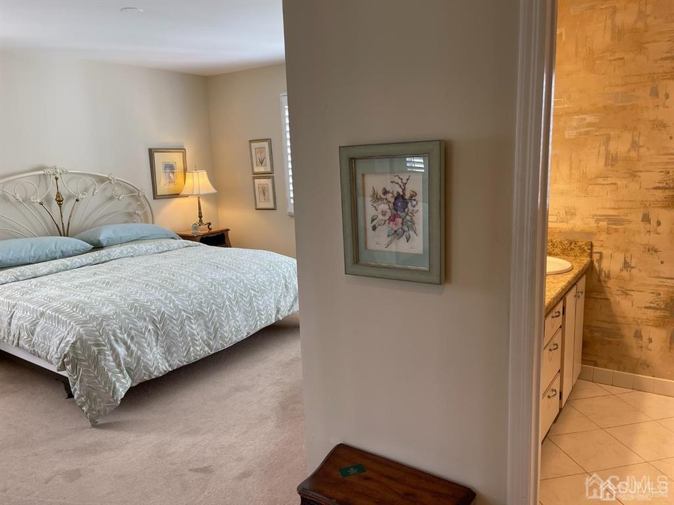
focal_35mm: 26
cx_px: 337
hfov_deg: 67.3
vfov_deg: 53.1
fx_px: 506
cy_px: 252
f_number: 1.6
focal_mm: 5.1
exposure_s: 1/120
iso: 125
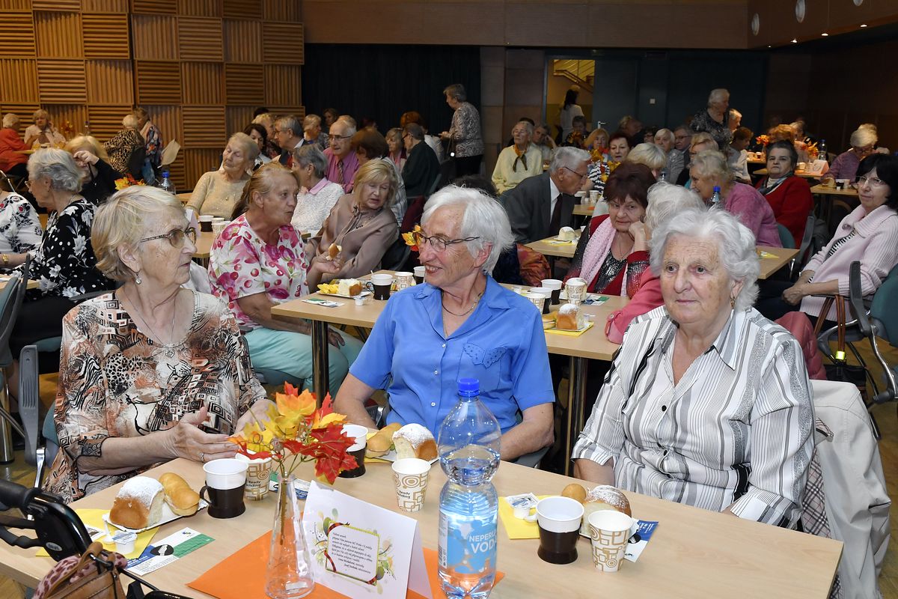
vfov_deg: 36.9
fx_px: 898
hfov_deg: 53.1
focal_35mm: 36
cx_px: 449
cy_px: 300
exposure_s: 1/125
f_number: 6.3
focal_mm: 24
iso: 1600
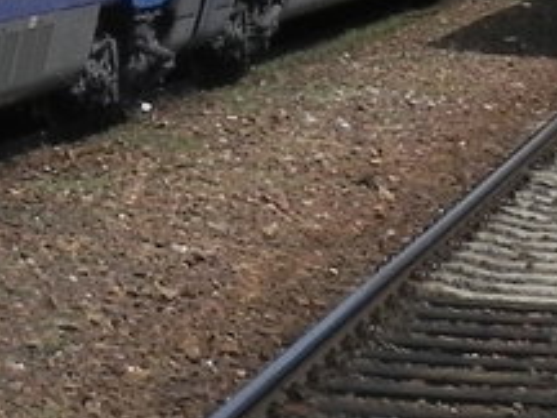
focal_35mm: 228
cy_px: -255
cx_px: -707
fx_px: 3669
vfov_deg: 6.4
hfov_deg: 8.1
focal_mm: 7.3
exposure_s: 1/602
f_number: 8
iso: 160
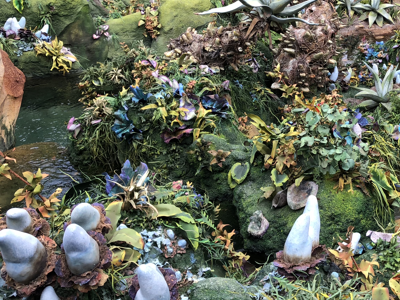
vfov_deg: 28.1
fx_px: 589
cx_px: 340
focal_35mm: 51
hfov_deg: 35.8
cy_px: 72
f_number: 1.8
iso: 20
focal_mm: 3.99
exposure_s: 1/156
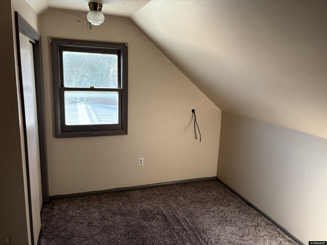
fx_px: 246
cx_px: 164
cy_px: 122
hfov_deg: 67.3
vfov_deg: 53.1
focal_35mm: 26
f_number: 1.6
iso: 64
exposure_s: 1/279
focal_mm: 5.96
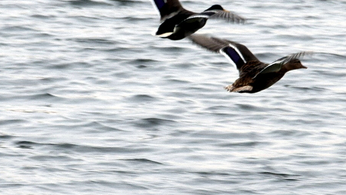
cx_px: 211
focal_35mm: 290
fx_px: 2660
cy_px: 57
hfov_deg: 7.4
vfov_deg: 4.2
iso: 400
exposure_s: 1/250
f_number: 8
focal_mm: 105
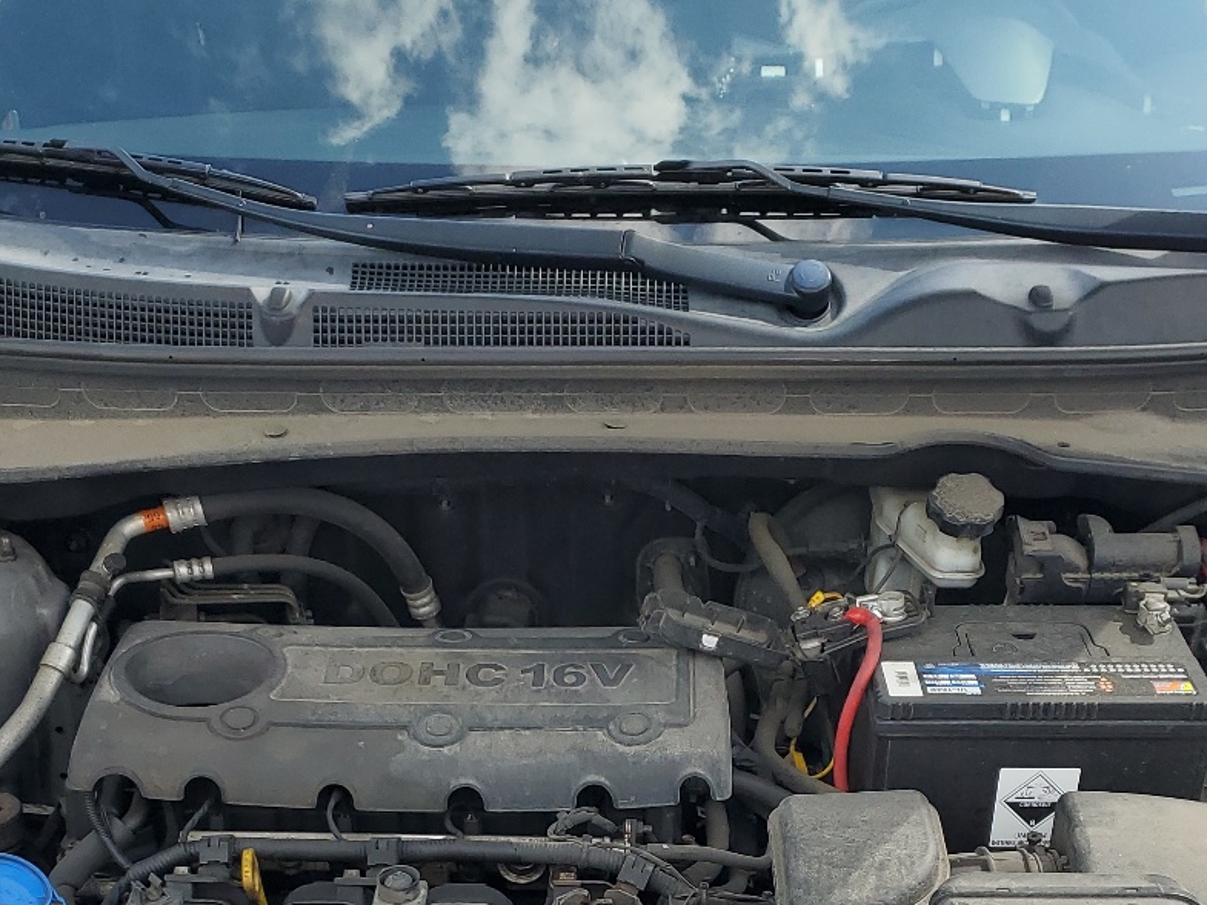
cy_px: 847
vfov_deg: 26.4
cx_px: 592
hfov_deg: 36.2
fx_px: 1848
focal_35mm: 53
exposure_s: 1/1000
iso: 50
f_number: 1.5
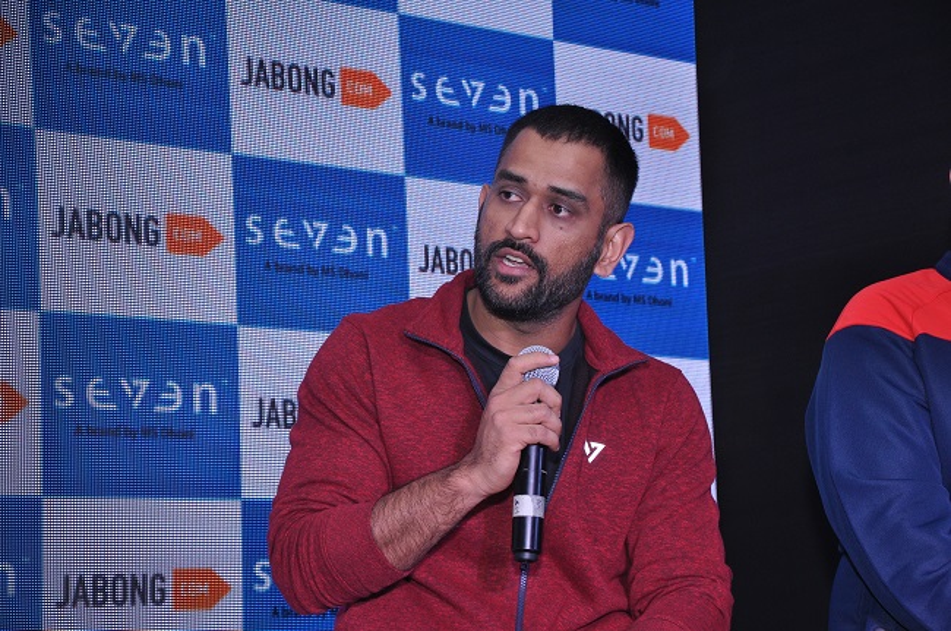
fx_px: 2769
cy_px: 316
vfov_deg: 13.0
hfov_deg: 19.5
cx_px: 476
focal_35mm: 105
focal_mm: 70
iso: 500
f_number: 5.3
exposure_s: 1/125
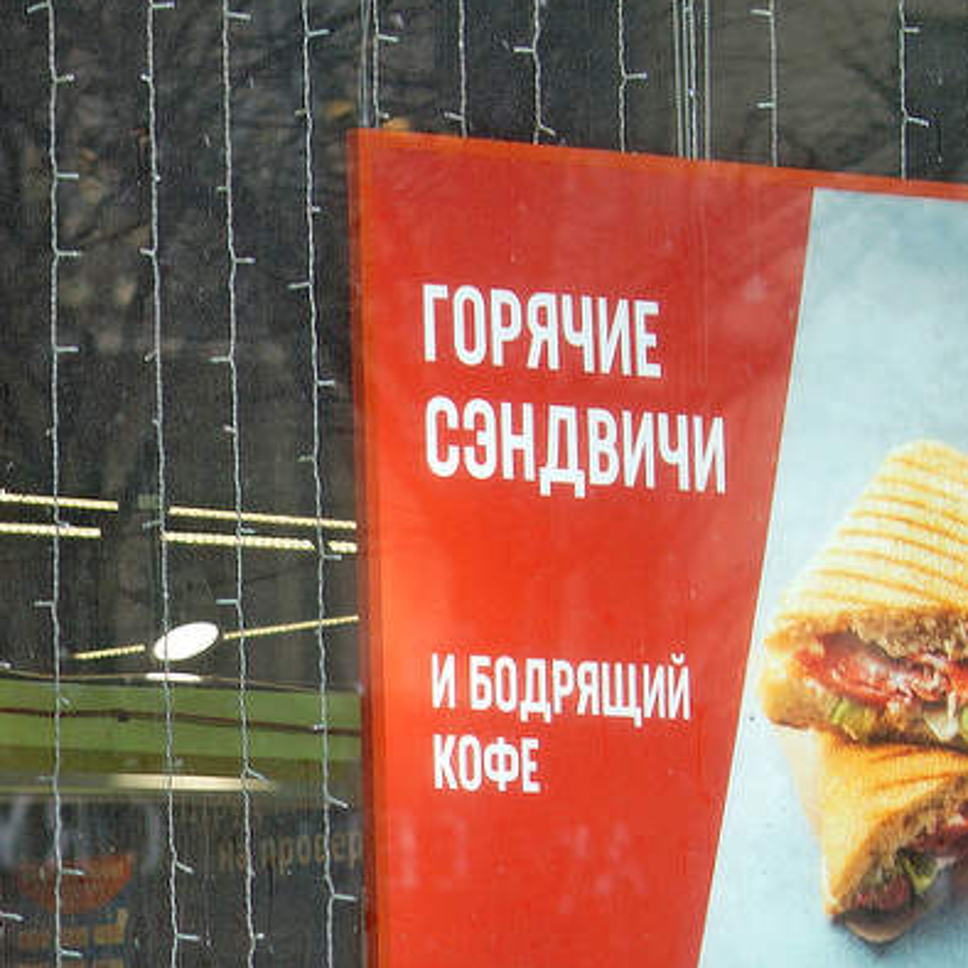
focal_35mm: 385
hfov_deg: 4.5
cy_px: 1038
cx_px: -206
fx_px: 12165
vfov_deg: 4.5
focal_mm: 85
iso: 125
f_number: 4
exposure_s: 1/160
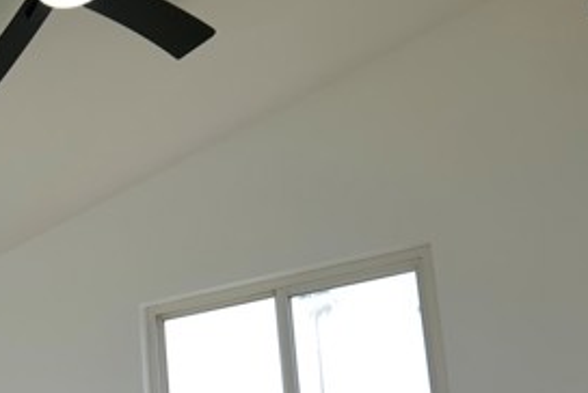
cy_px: 418
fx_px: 768
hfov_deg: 36.7
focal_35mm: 47
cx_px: -26
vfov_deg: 26.7
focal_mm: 20
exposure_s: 1/320
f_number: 3.5
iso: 100
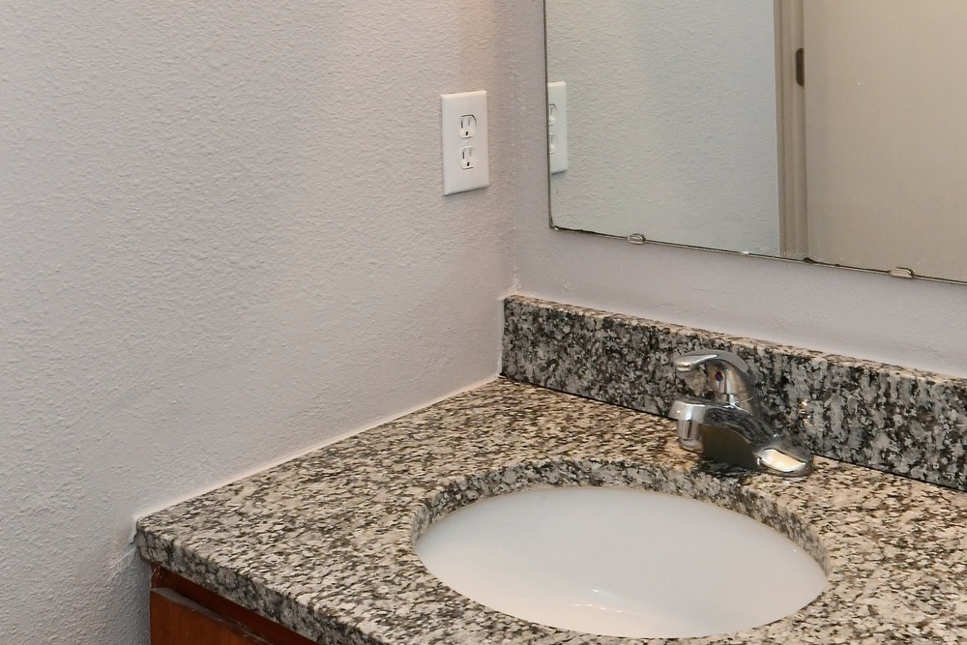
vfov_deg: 29.5
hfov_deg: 45.2
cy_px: 30
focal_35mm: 43
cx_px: 576
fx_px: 1155
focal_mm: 14
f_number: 6.3
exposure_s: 1/60
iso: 640
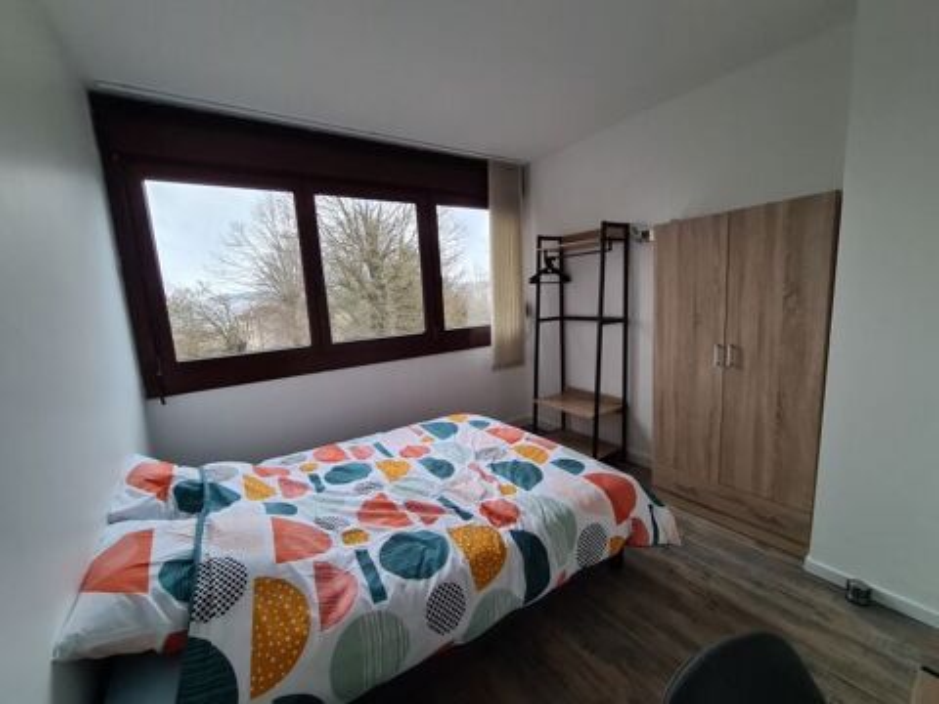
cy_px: 352
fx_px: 353
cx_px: 470
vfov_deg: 89.9
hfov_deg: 106.2
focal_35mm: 13
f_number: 2.2
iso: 320
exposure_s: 1/33
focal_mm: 2.2
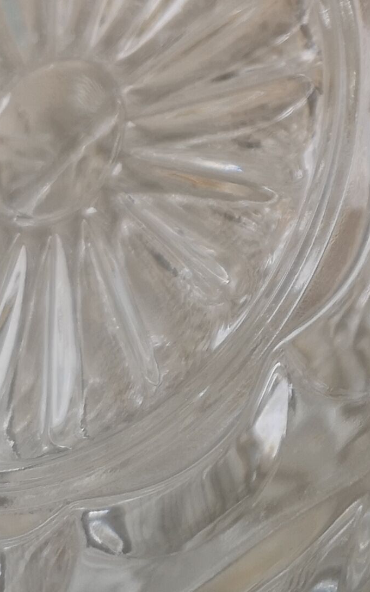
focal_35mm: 96
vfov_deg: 20.4
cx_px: 698
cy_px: -91
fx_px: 1549
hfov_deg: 12.3
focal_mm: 5.58
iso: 50
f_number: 1.8
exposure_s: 1/435
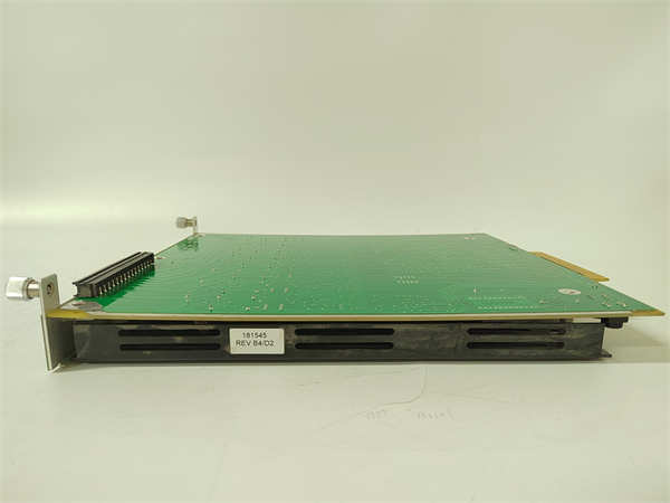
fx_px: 445
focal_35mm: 23
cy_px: 252
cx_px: 335
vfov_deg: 58.9
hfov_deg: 73.9
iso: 1606
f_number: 1.9
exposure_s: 1/60
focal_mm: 5.52
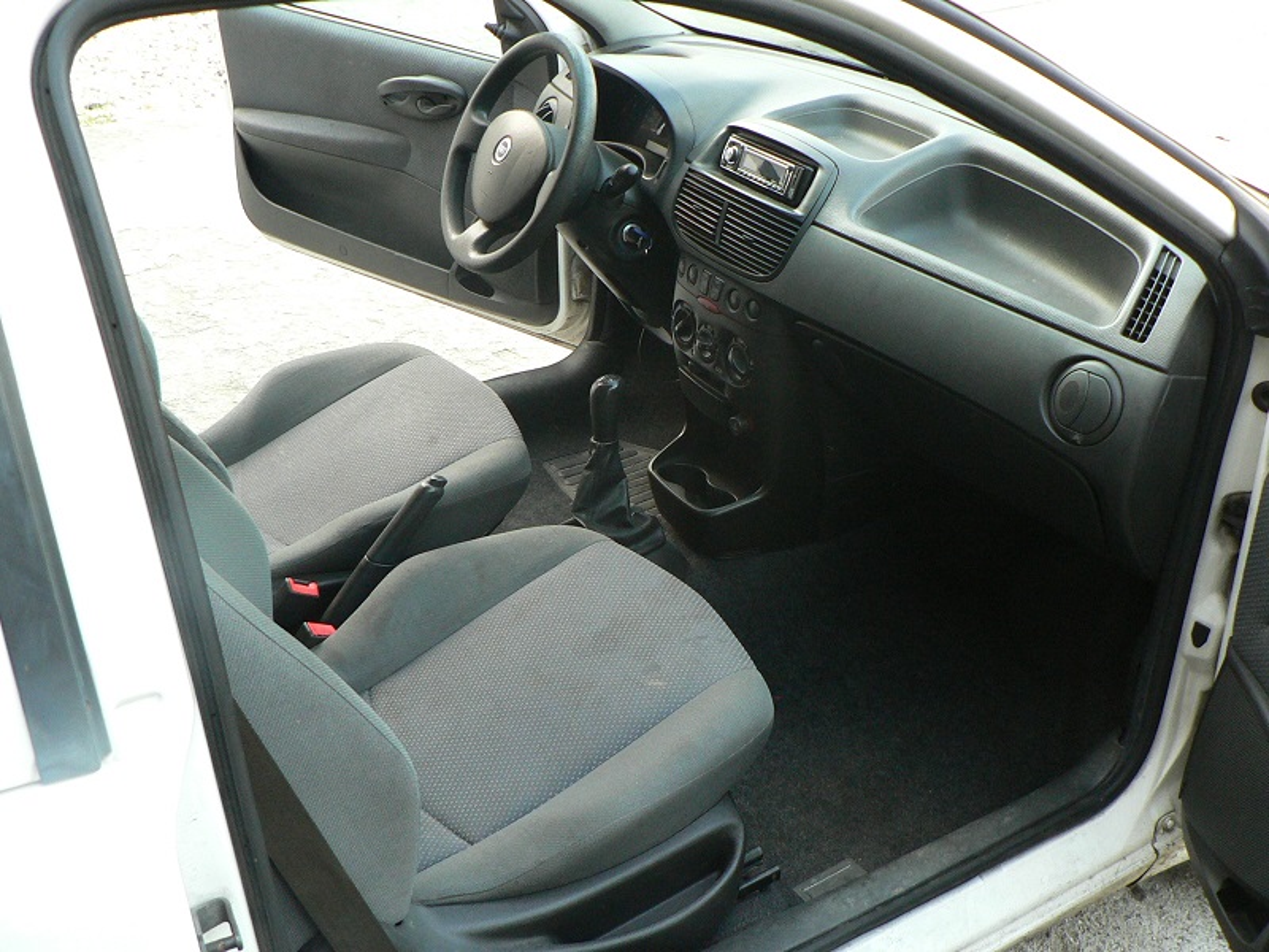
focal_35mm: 35
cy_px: 476
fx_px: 1283
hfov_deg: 52.6
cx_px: 634
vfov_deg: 40.7
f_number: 2.8
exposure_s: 1/50
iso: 200
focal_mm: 6
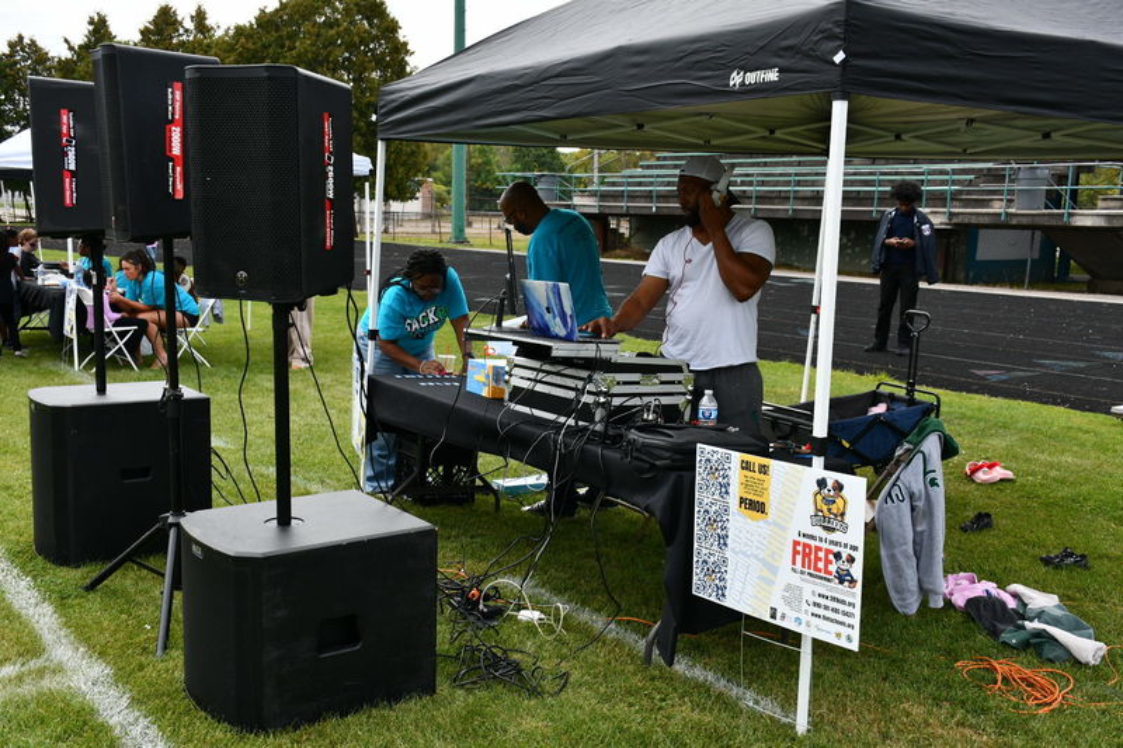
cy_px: 374
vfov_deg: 36.9
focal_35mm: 36
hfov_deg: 53.1
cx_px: 562
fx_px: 1123
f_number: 8
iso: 160
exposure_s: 1/250
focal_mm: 24
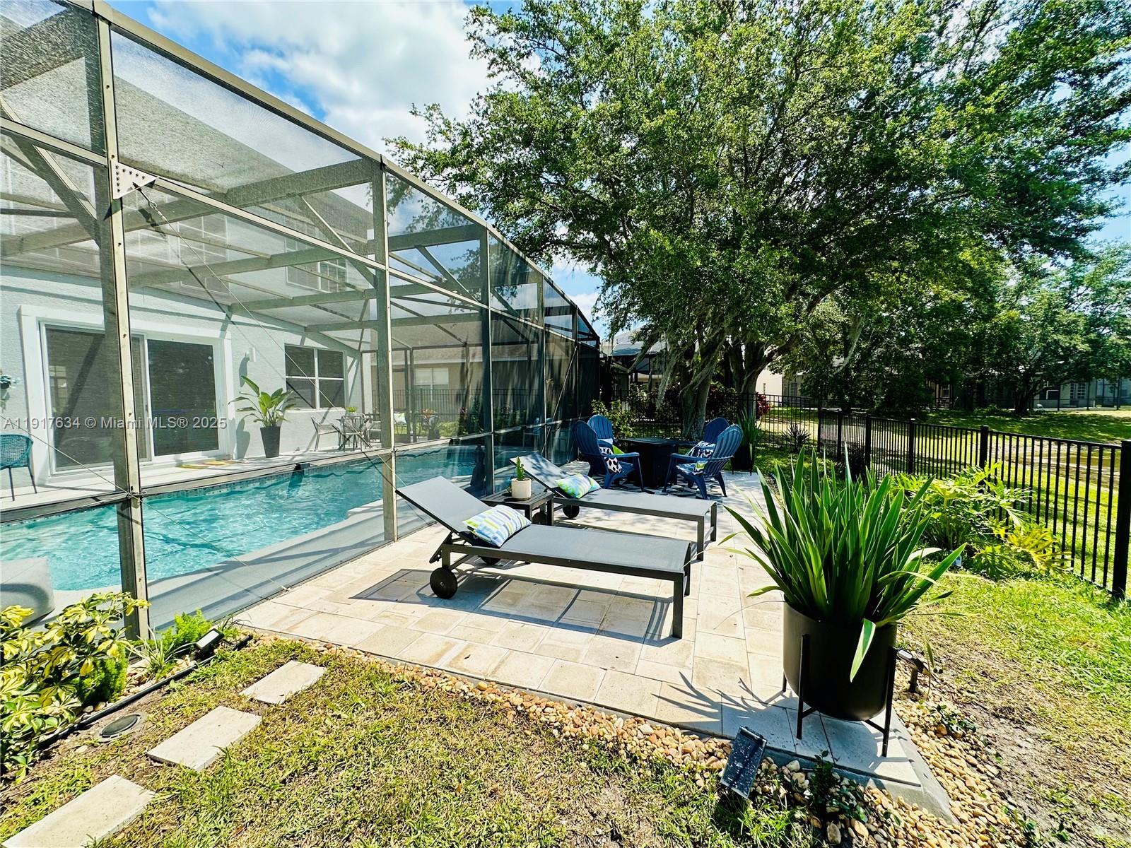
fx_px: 457
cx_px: 566
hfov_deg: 102.1
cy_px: 424
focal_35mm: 14
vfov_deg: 85.7
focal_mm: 2.22
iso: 40
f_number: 2.2
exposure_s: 1/1024
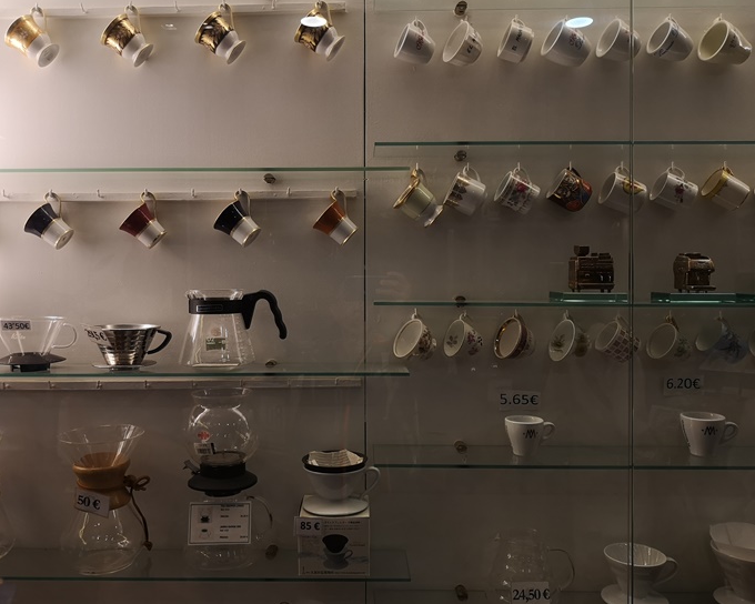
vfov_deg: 47.1
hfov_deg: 57.0
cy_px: 284
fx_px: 693
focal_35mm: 31
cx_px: 336
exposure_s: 1/50
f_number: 1.8
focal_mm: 3.95
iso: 50
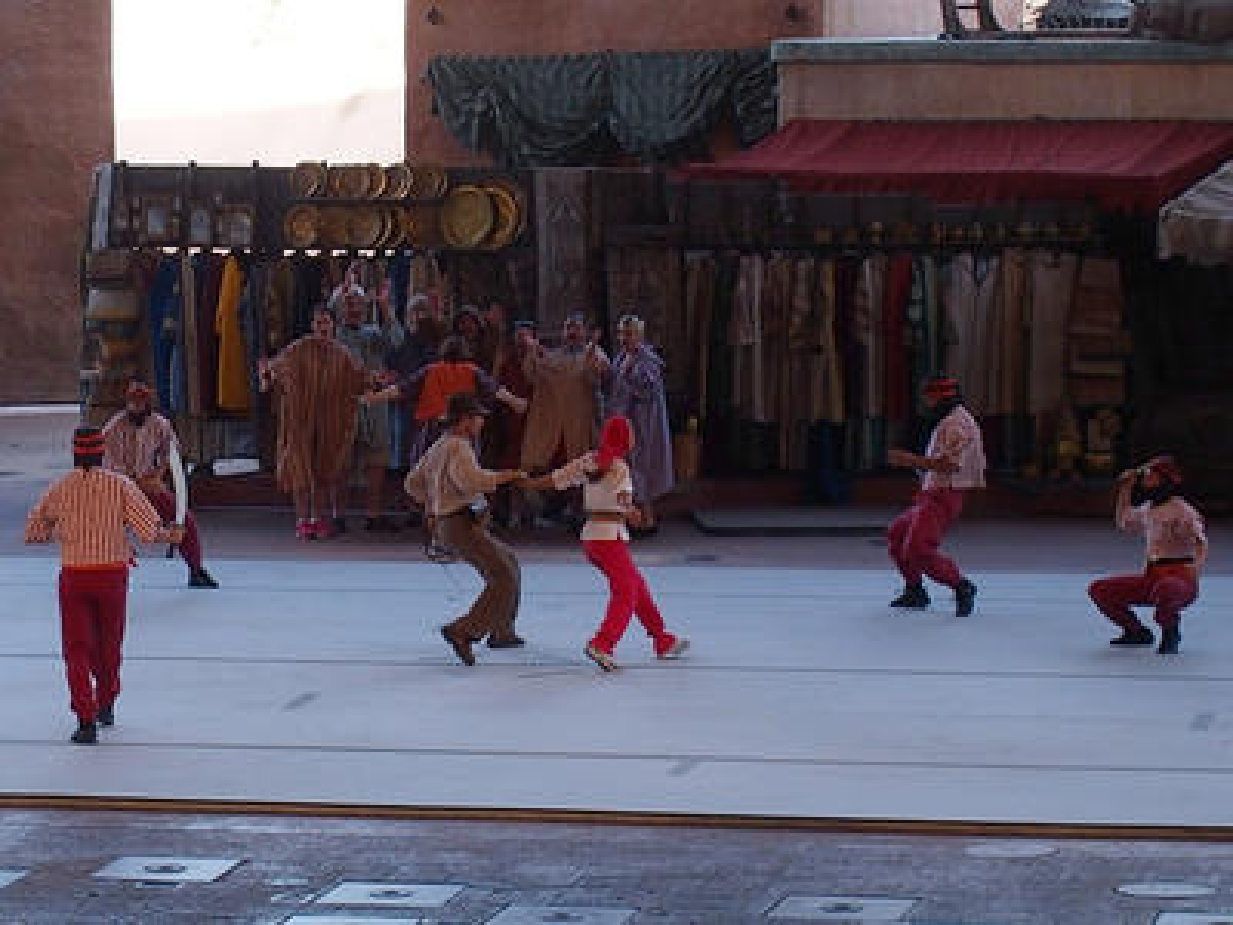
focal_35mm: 62
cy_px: 462
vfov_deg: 23.7
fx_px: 2208
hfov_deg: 31.2
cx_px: 616
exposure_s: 1/160
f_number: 3.5
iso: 100
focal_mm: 13.2
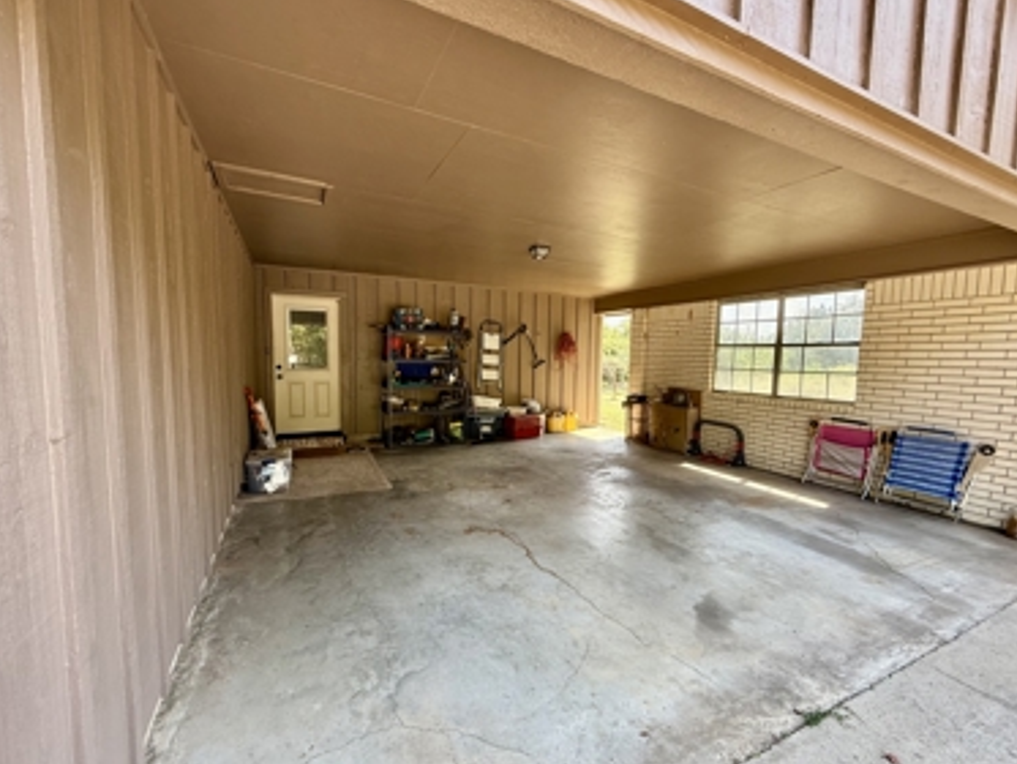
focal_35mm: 15
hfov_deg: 98.2
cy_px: 393
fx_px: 441
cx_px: 504
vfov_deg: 81.8
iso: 64
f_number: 2.2
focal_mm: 2.22
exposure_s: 1/111
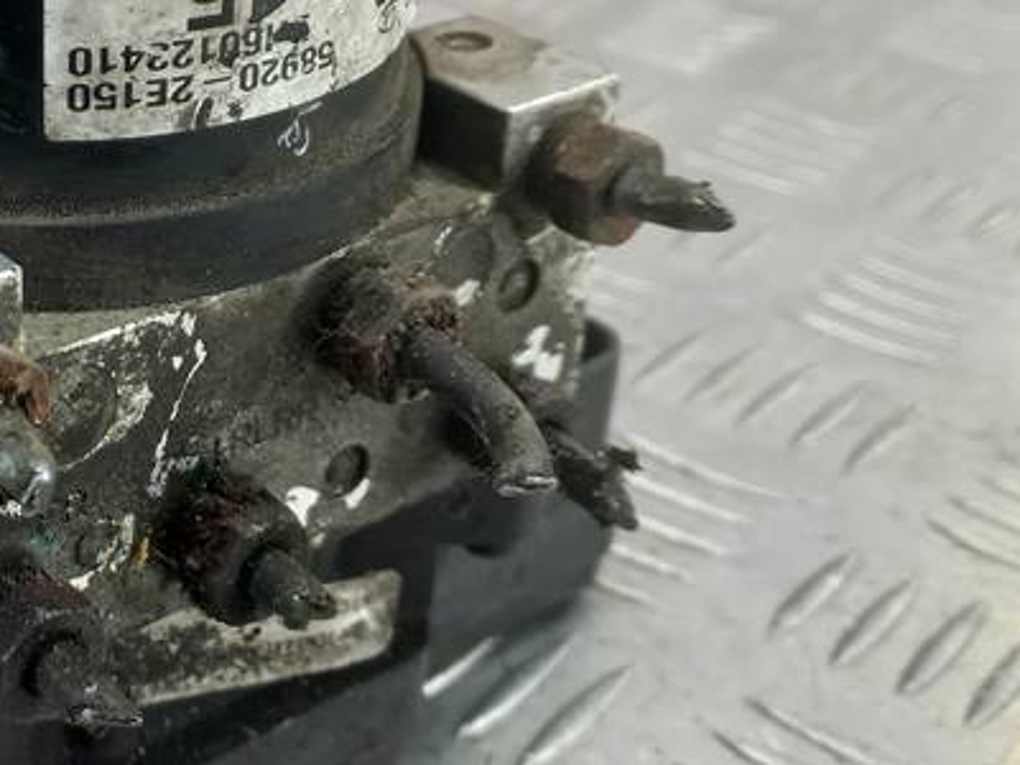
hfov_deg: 28.8
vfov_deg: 22.9
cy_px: 278
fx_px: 1886
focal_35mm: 64
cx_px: 64
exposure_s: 1/50
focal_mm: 4.6
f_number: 1.8
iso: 100
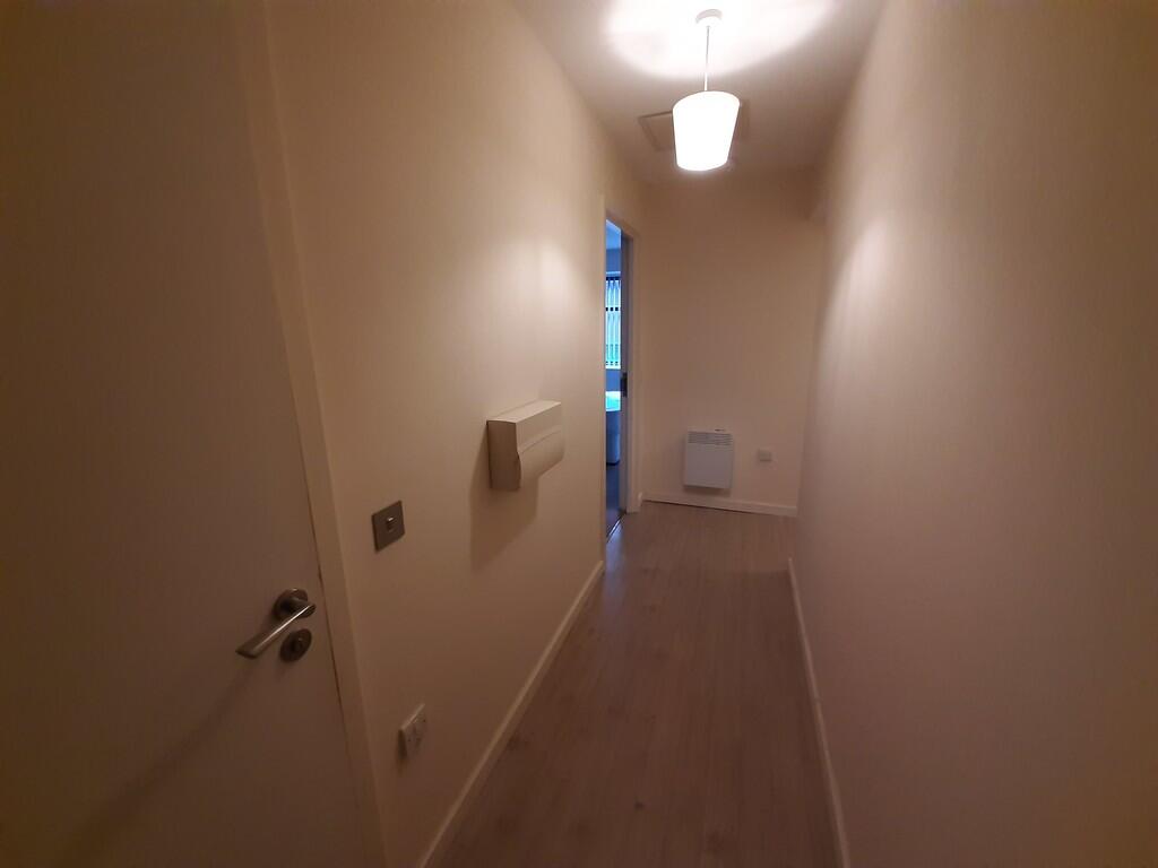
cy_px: 434
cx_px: 579
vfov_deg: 89.9
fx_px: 435
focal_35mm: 13
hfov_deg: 106.2
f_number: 2.2
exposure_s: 1/25
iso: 250
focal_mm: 1.42
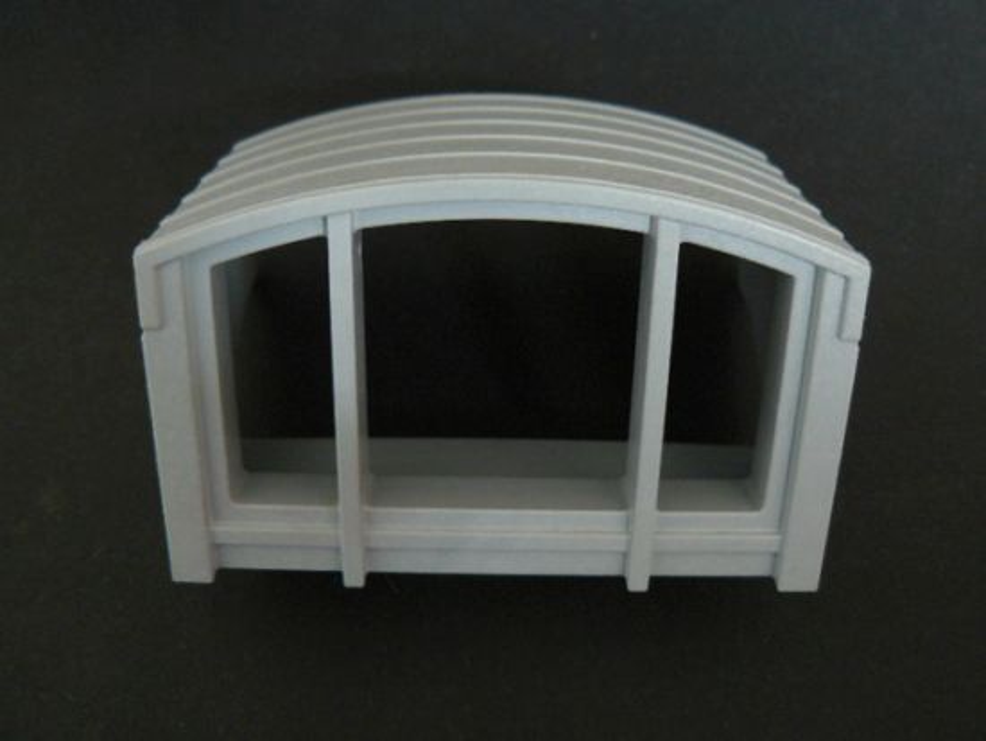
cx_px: 493
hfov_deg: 50.1
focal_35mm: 37
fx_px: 1054
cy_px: 370
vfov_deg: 38.7
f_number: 2.8
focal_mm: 6
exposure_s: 1
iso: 200
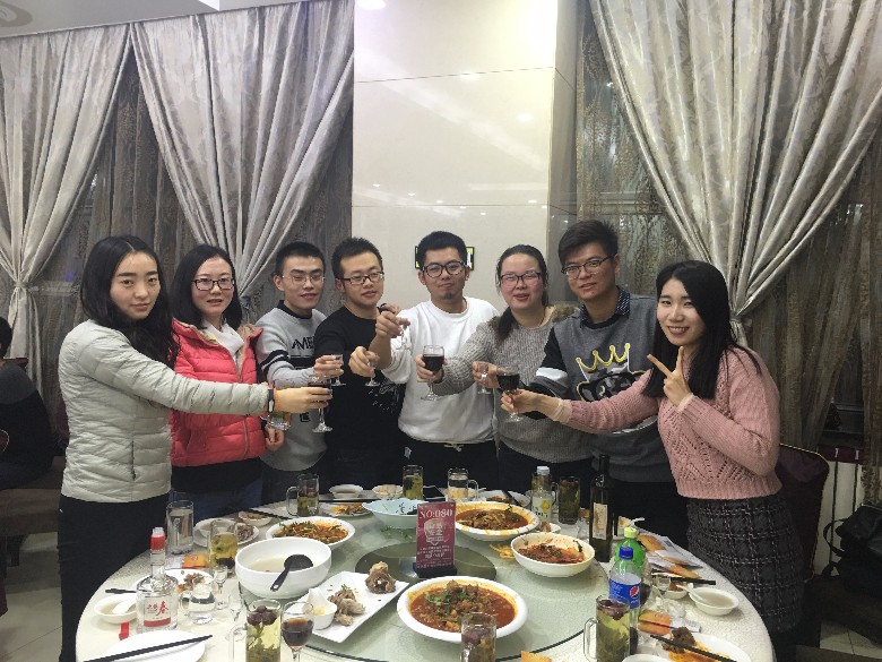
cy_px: 331
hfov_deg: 61.7
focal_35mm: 29
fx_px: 739
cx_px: 441
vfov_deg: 48.2
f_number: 2.2
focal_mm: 4.15
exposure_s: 1/17
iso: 50
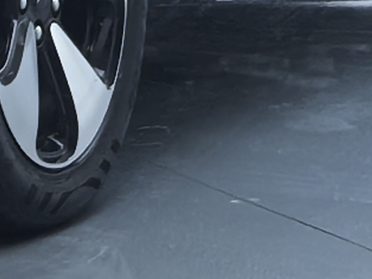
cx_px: -291
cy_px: -542
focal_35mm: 320
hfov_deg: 6.1
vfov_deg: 4.5
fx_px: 3438
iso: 50
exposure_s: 1/360
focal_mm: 6.98
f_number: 1.4
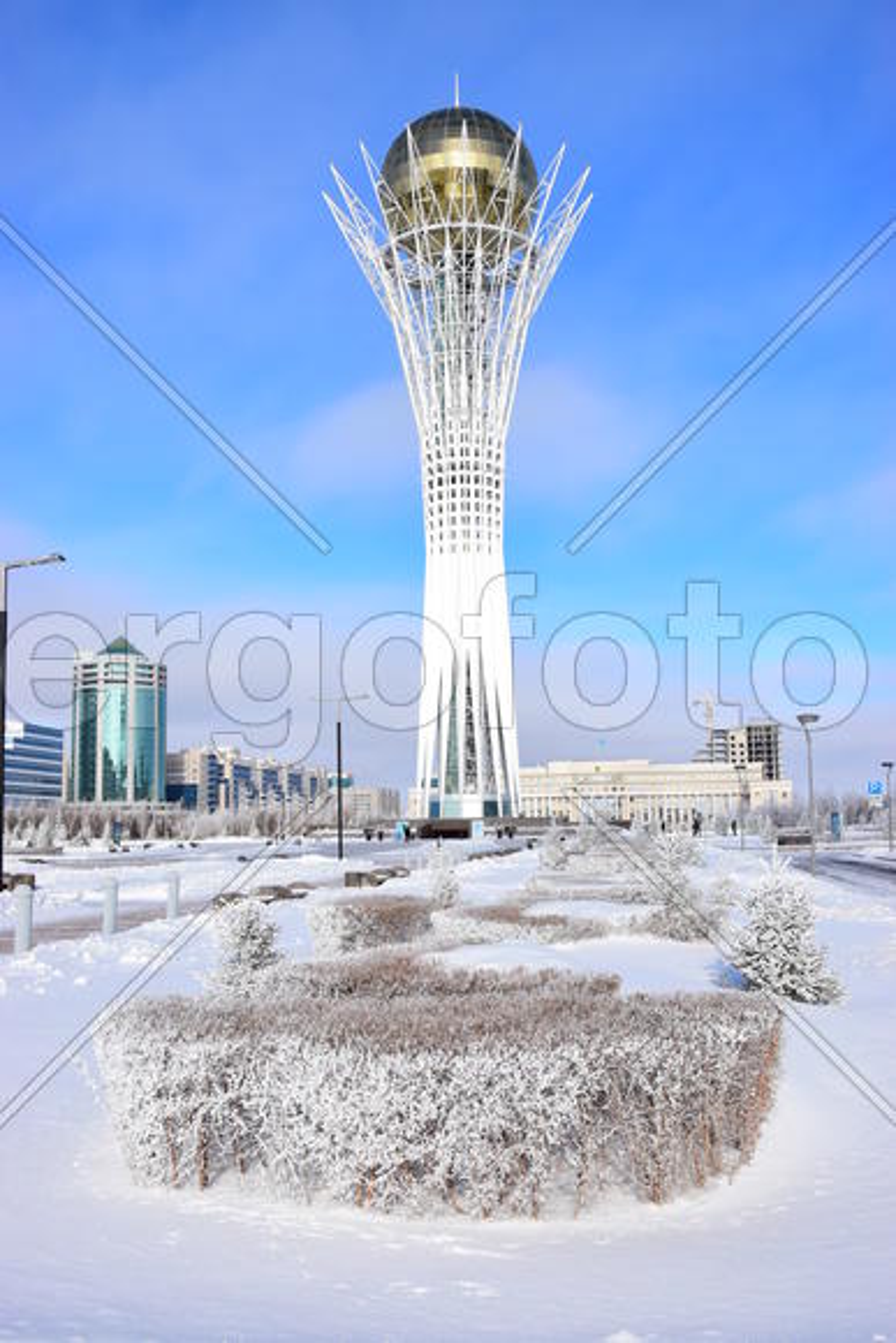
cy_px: 672
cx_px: 448
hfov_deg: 40.0
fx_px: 1231
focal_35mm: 33
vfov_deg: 57.2
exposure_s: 1/320
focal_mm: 22
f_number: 9
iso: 100
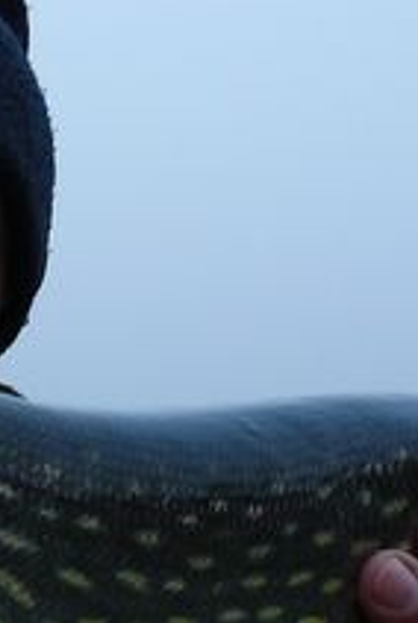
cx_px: -124
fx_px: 2448
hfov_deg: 9.6
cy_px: 429
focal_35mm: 141
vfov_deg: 14.5
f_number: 2.8
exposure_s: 1/100
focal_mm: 6
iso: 100
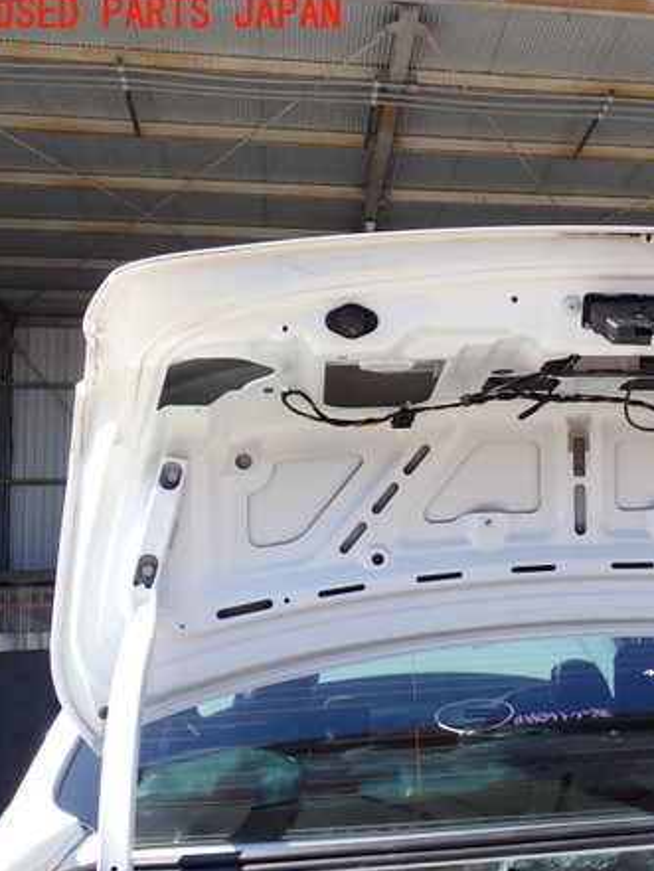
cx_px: 575
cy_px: 435
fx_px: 1234
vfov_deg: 38.9
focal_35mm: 49
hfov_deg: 28.7
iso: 100
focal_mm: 6.37
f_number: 3.5
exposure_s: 1/250
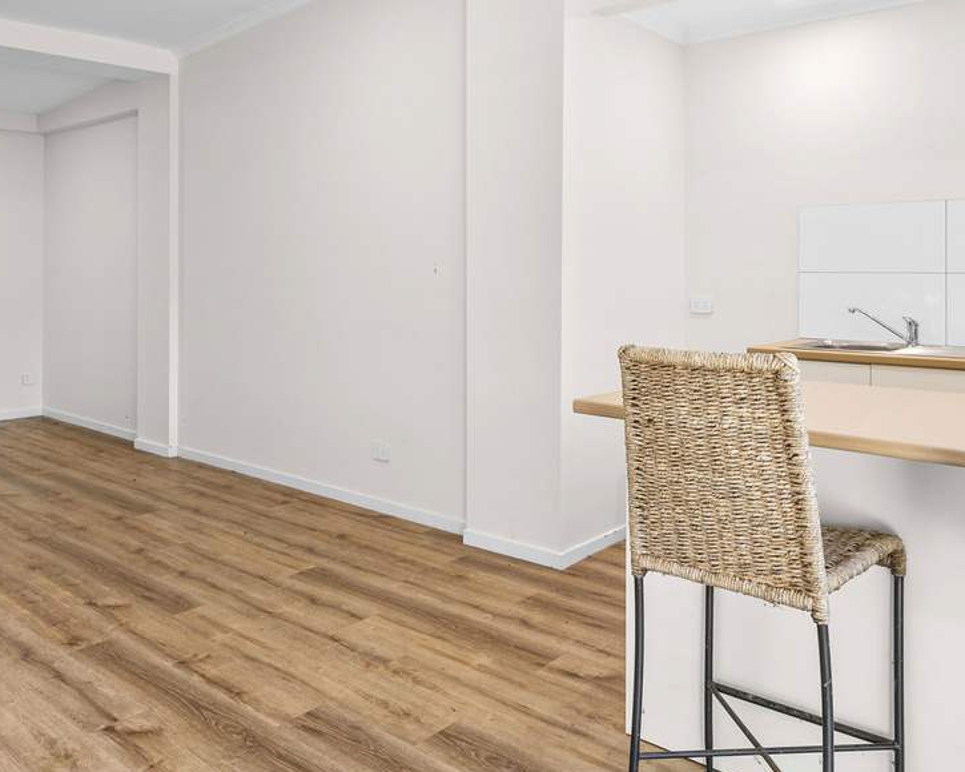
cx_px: 434
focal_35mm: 29
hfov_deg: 60.3
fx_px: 828
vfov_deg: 49.4
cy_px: 283
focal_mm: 14
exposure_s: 1/10
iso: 250
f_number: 9
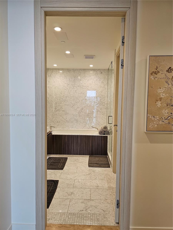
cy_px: 115
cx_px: 86
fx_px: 153
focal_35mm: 23
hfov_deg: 58.9
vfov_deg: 73.9
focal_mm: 6.3
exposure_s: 1/120
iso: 125
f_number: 1.7
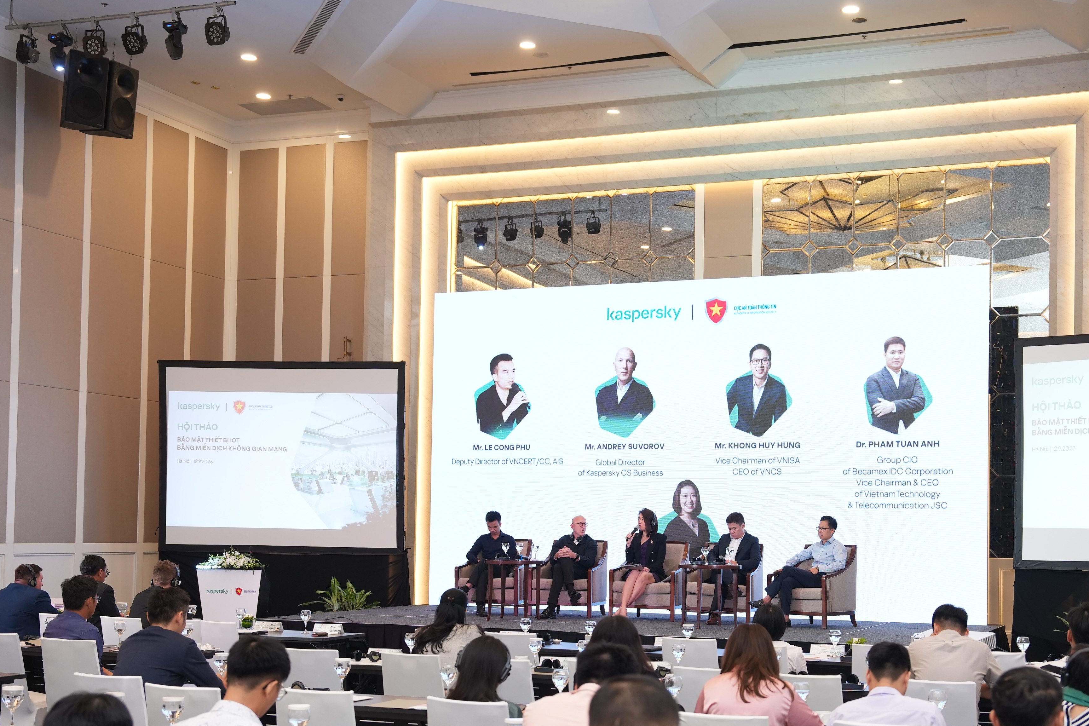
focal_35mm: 48
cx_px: 623
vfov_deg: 27.9
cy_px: 481
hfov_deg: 41.0
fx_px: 1452
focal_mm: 36
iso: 640
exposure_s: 1/80
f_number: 3.2
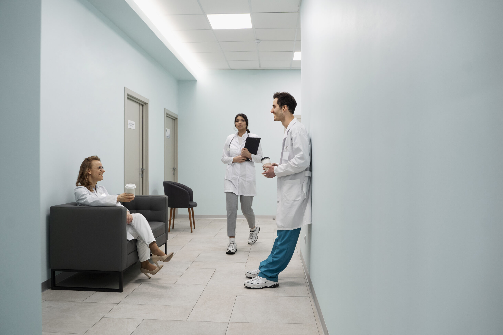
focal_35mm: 28
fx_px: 391
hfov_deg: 65.5
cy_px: 168
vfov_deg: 46.4
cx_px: 252
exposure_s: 1/125
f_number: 4
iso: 1000
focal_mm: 28
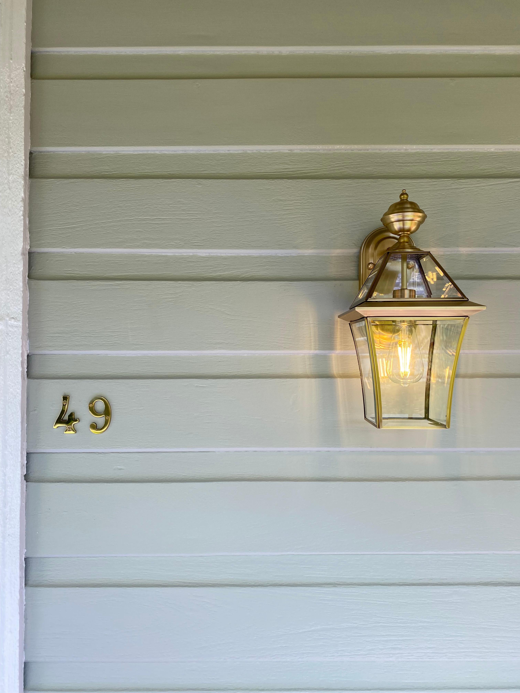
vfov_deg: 67.3
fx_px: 521
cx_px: 260
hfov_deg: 53.1
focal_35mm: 26
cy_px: 346
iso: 32
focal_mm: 4.25
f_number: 1.8
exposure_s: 1/724
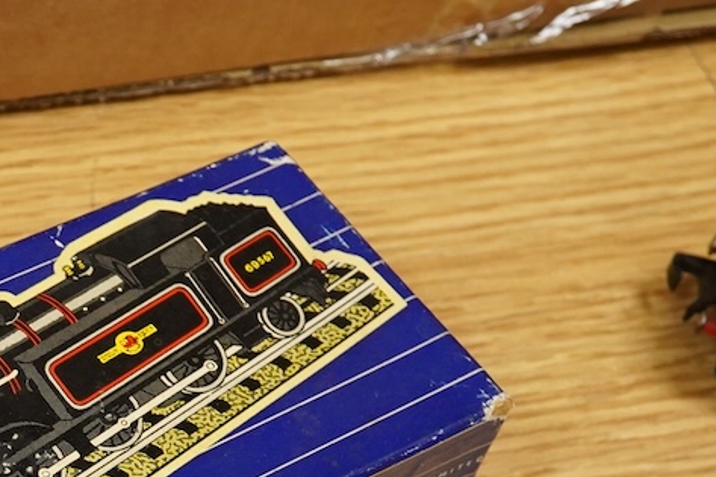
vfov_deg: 12.6
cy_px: 488
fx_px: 2127
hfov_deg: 18.3
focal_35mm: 107
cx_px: -111
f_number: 13
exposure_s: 1/80
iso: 2500
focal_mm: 30
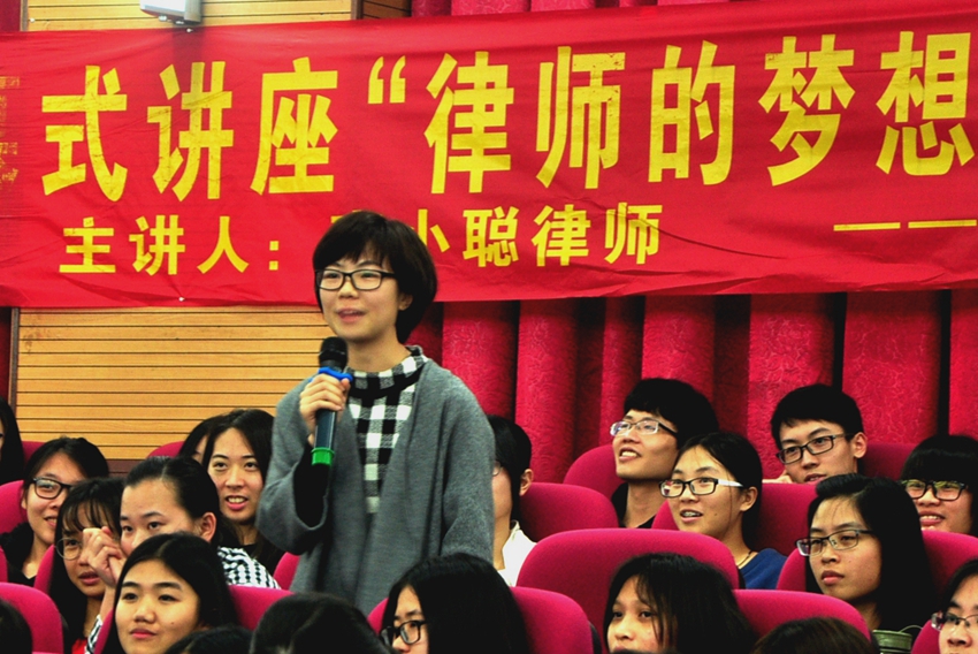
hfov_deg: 13.0
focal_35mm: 158
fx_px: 4282
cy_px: 327
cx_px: 489
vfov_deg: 8.7
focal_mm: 105
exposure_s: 1/8
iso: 250
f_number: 5.6
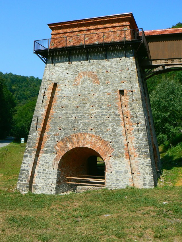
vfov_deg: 51.3
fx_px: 252
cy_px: 121
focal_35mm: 36
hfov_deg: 39.7
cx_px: 91
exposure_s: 1/500
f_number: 6.3
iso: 80
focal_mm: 6
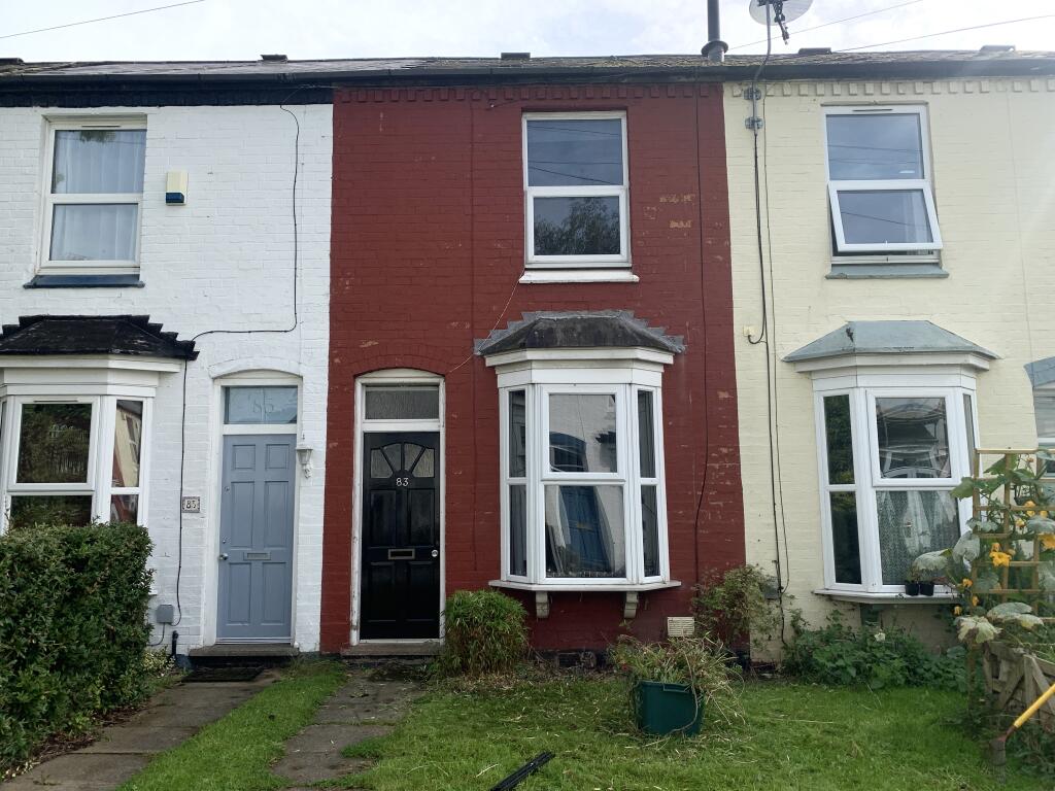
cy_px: 396
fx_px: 792
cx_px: 528
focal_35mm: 26
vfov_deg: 53.1
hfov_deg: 67.3
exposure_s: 1/2833
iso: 25
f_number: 1.8
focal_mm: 4.25
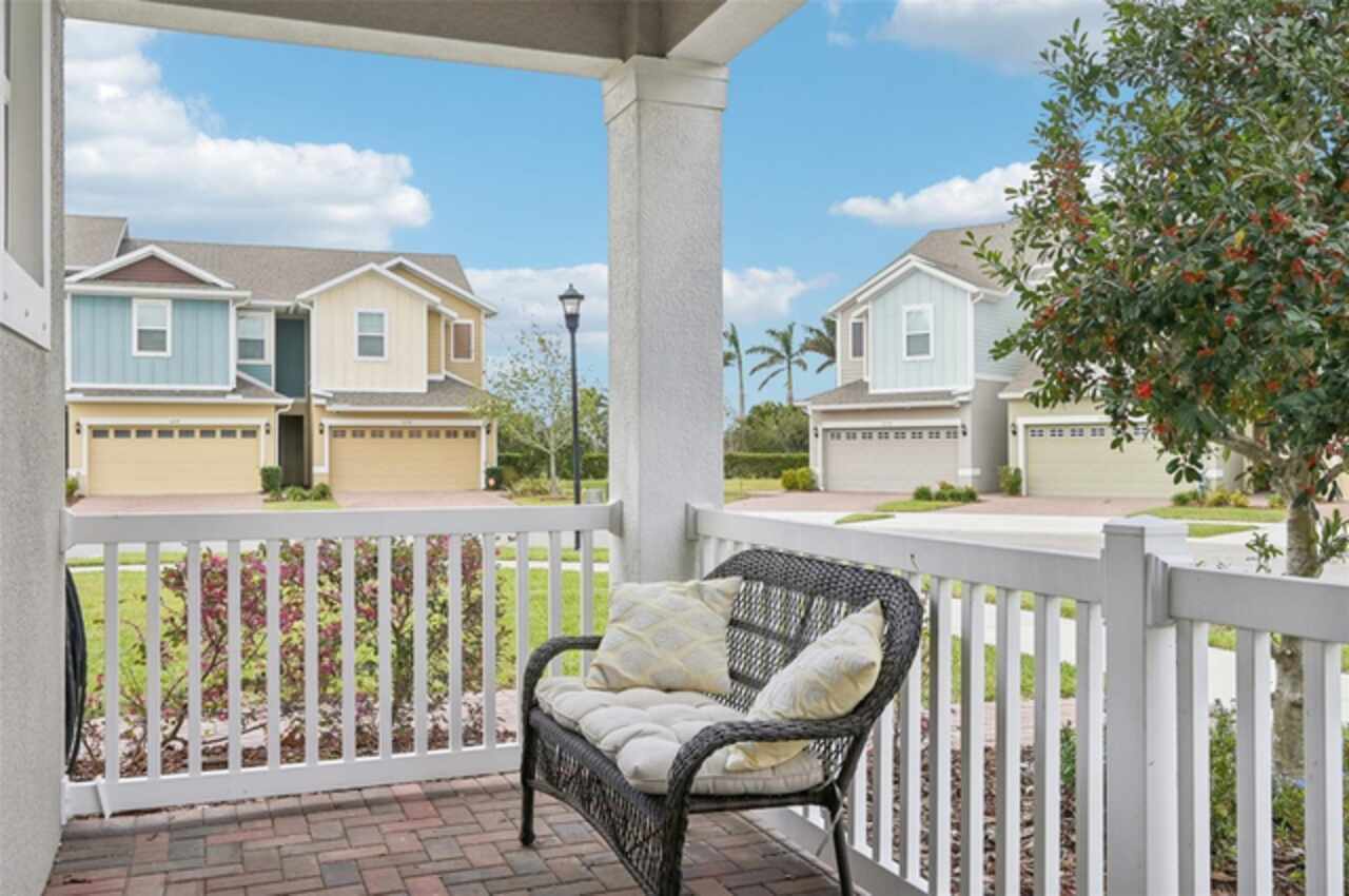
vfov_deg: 45.6
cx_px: 674
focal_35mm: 28
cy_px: 448
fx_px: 1067
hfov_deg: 64.6
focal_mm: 28.5
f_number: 8
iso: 400
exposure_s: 1/800
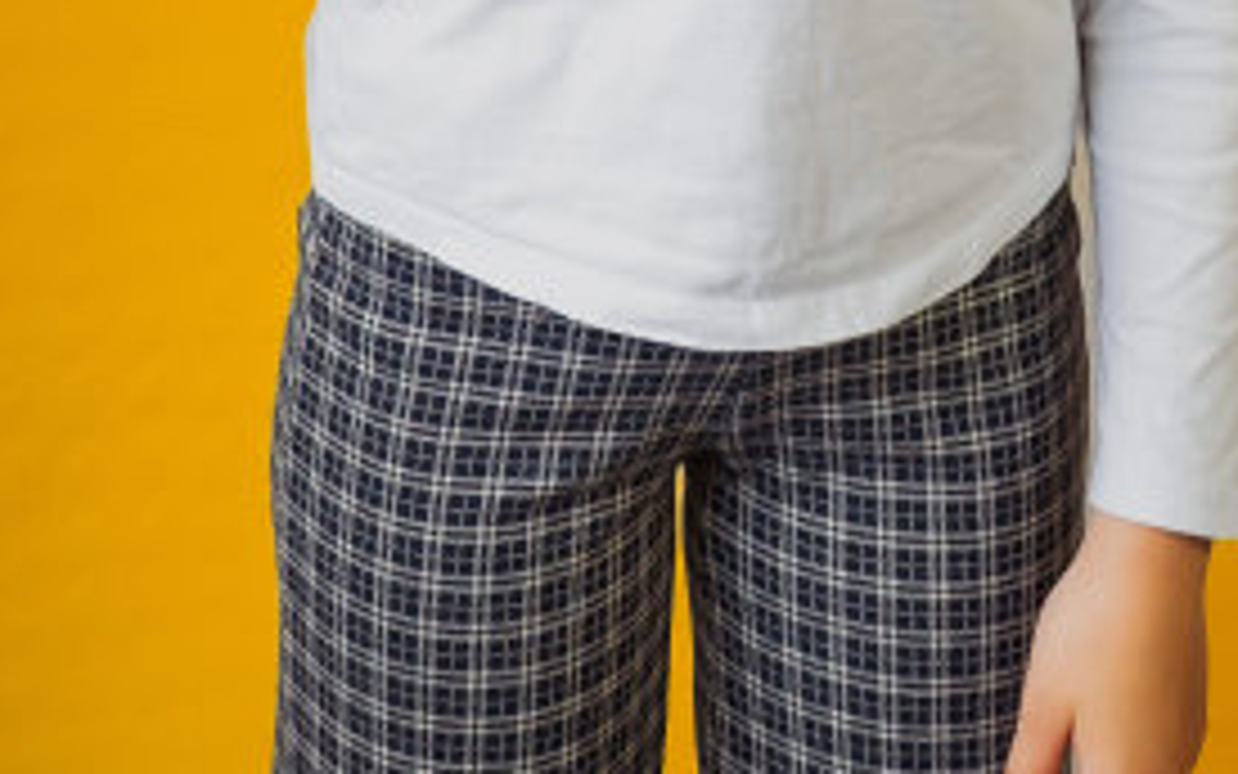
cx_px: 617
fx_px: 2835
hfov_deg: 24.6
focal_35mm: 84
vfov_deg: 14.1
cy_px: -544
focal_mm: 25
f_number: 4
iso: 400
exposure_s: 1/125
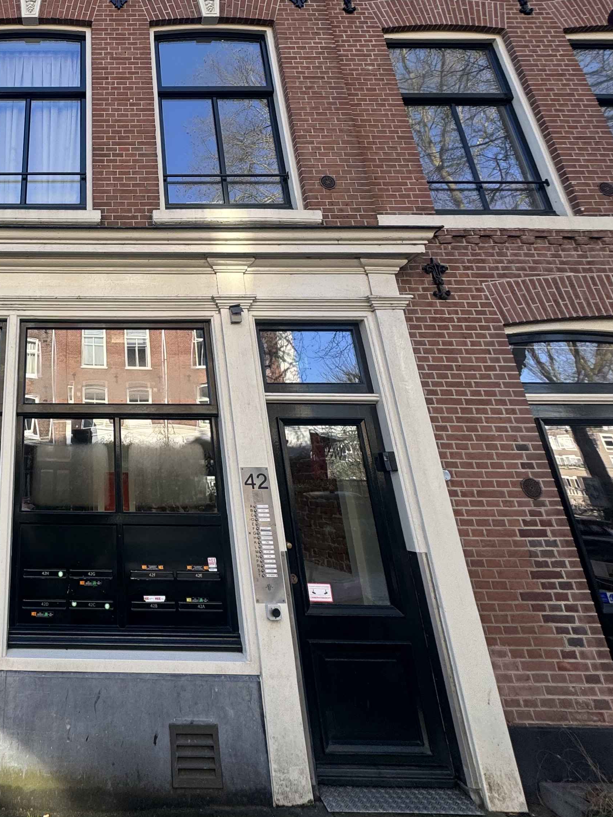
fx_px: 590
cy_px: 213
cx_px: 68
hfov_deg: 49.3
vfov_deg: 65.5
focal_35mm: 25
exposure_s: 1/294
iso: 40
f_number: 2.2
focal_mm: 2.22
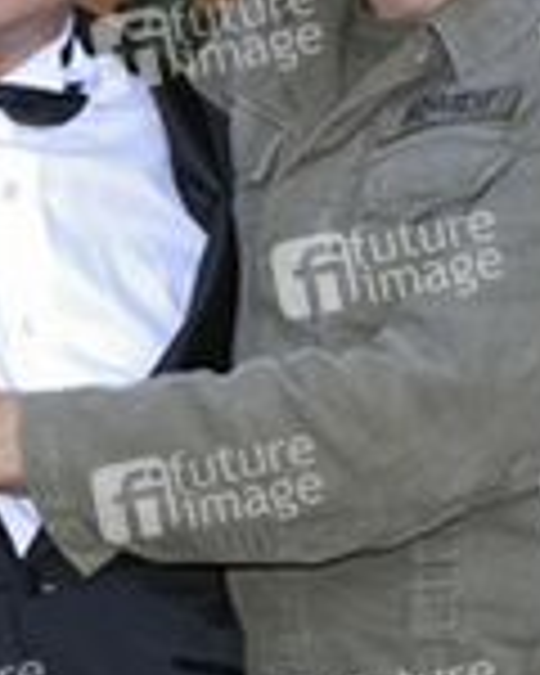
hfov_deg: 4.6
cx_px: -189
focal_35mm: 336
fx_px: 6712
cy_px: 153
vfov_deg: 5.8
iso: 400
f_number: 9
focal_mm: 80
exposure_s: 1/100
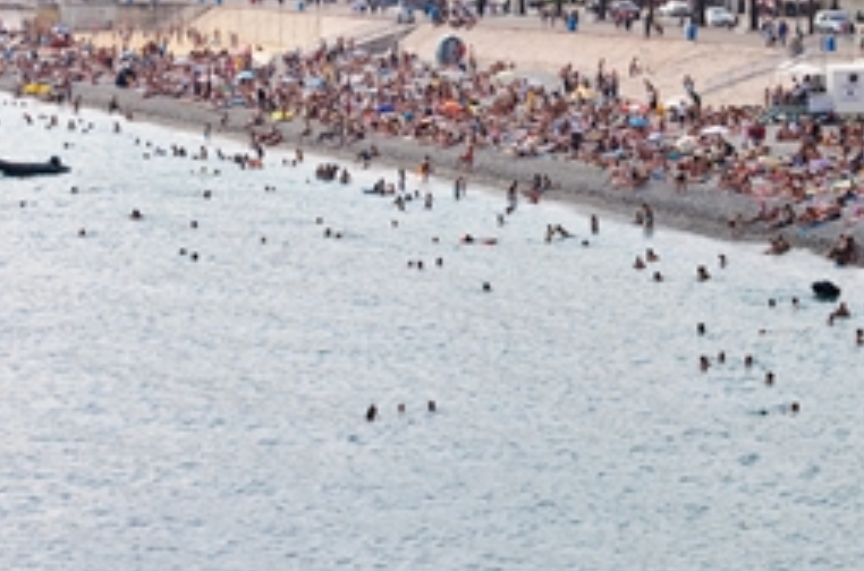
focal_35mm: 170
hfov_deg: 12.0
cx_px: 820
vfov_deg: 8.0
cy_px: 241
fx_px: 4076
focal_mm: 45
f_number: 8
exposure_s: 1/800
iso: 200
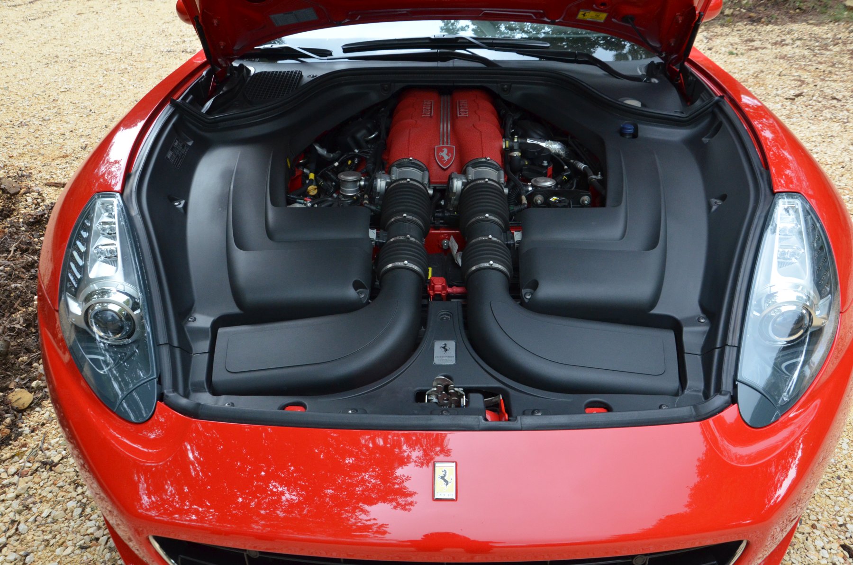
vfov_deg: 41.5
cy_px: 282
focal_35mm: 32
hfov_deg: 59.6
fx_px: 745
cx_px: 426
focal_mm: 21
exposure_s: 1/250
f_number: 6.7
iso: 1250
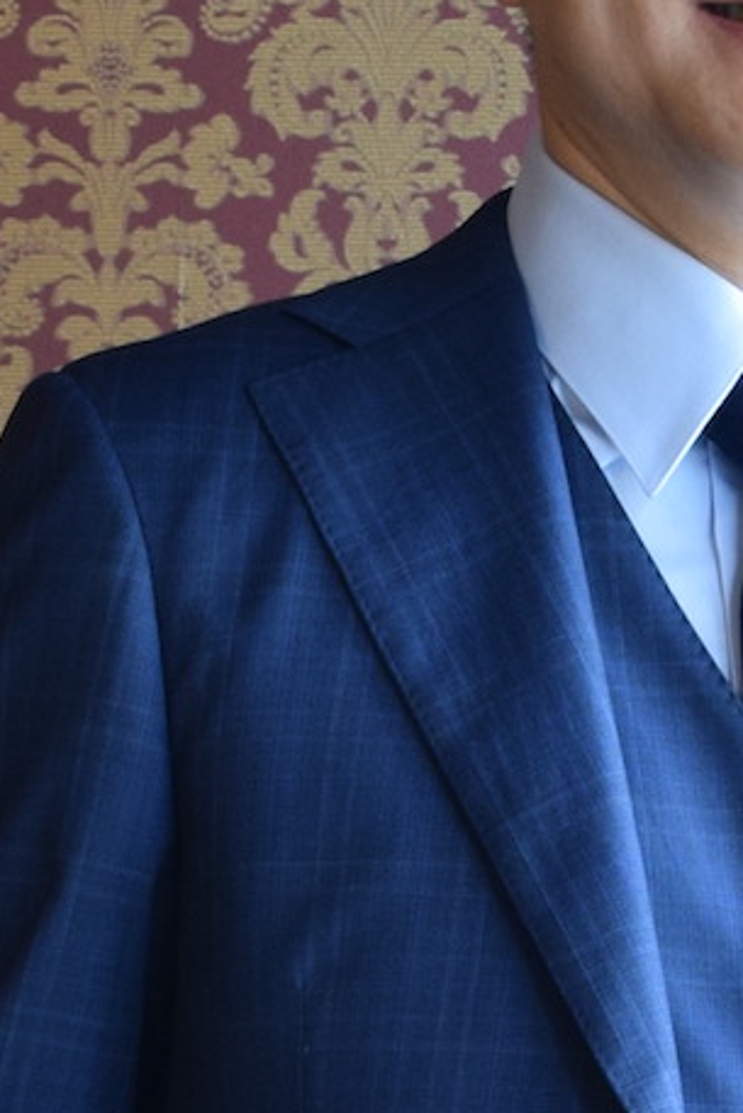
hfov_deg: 7.3
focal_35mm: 189
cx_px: 158
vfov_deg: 10.2
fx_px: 5846
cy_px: 2099
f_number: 5.6
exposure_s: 1/40
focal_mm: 24
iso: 500
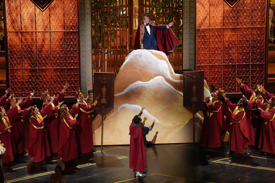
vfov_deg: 9.0
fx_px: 1161
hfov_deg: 13.5
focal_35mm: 152
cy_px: 92
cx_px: 138
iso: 10000
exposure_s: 1/500
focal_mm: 152
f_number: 5.6
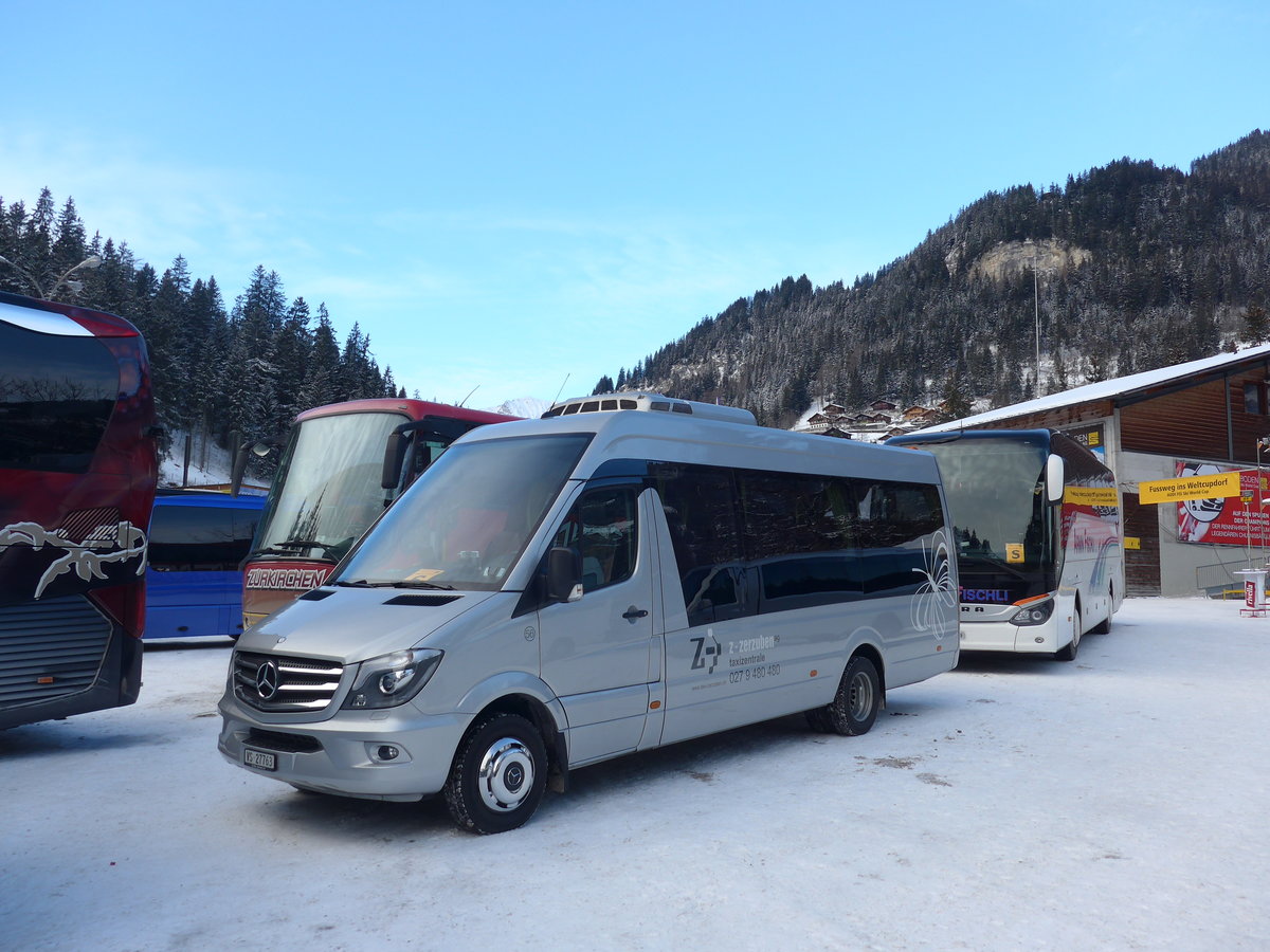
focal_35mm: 29
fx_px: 1064
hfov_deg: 61.7
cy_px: 476
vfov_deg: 48.2
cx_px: 635
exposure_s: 1/320
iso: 80
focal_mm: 6
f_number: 2.8
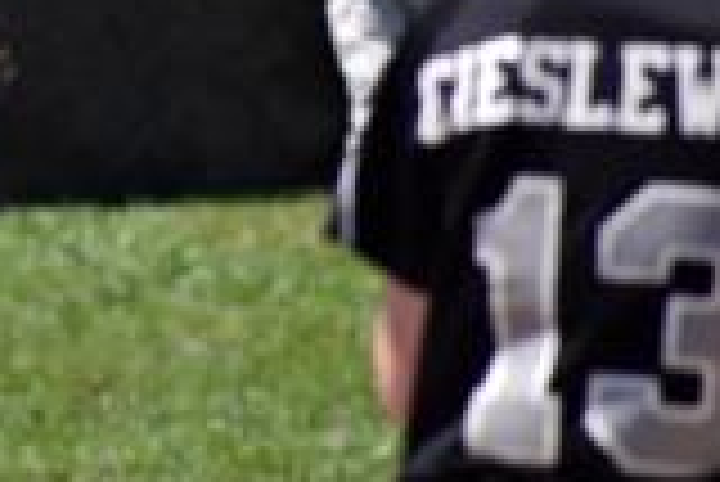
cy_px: 191
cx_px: -248
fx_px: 30947
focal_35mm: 1546
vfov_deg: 0.9
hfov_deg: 1.3
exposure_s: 1/1000
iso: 250
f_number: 6.3
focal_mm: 300
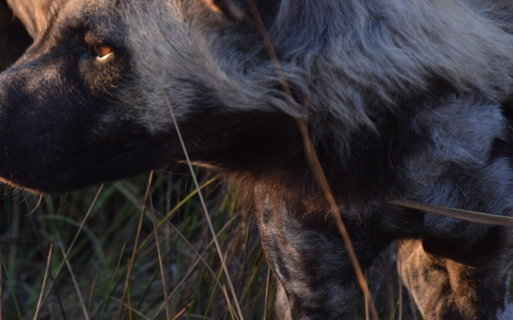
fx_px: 5646
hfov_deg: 5.2
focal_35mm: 404
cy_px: 103
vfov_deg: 3.2
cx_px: 103
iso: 400
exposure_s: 1/250
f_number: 5.6
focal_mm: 140
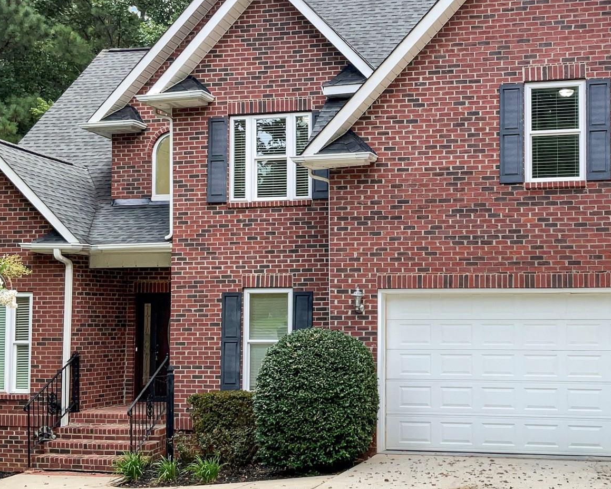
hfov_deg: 37.1
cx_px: 382
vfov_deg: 30.2
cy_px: 197
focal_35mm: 50
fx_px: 904
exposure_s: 1/122
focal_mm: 3
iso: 16
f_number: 1.8
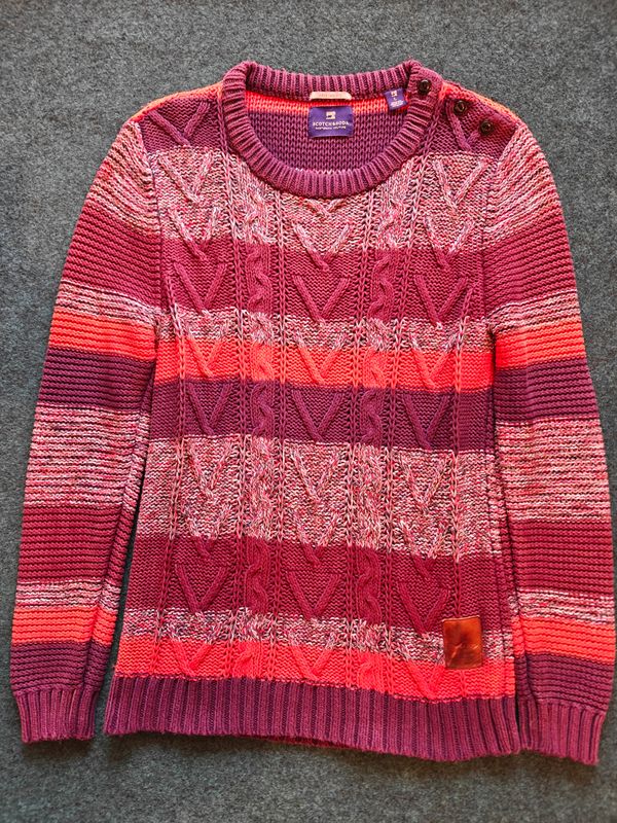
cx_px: 308
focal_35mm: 23
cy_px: 412
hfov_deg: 58.9
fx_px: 547
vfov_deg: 73.9
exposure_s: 1/50
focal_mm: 6.06
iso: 500
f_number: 1.6
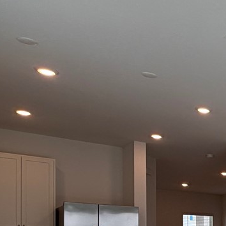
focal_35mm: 56
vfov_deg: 27.9
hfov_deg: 22.3
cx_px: 376
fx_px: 414
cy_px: 248
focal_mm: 2.22
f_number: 2.2
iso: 40
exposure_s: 1/120
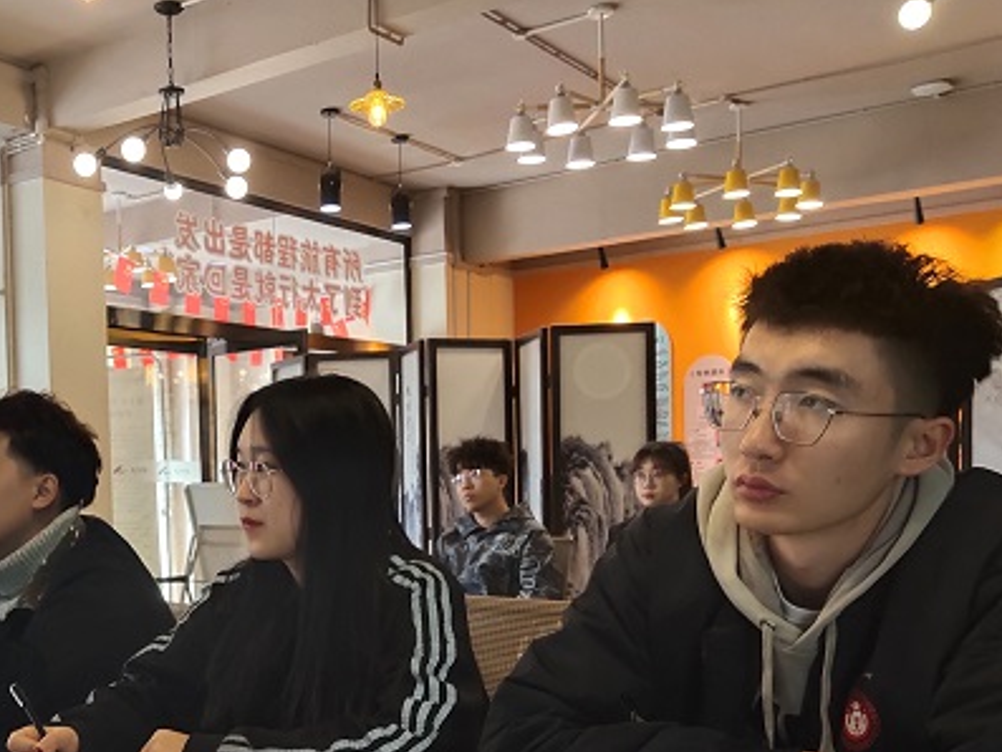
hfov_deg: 32.6
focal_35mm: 58
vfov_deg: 25.1
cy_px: 510
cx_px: 255
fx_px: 1679
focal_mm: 4.74
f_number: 1.79
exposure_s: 1/100
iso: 53
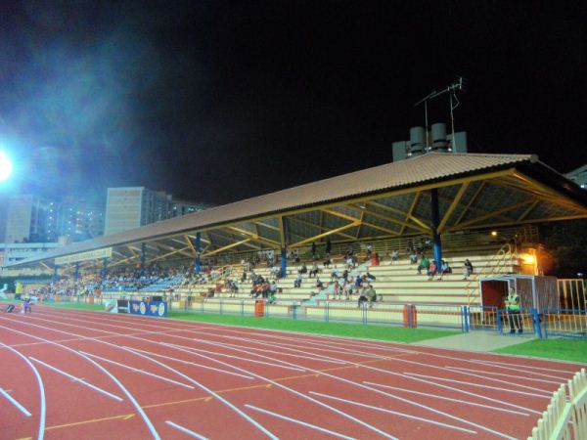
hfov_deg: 71.6
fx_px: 407
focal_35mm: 24
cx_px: 294
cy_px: 220
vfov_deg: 56.8
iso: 480
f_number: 2.9
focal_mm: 4.1
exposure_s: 1/15
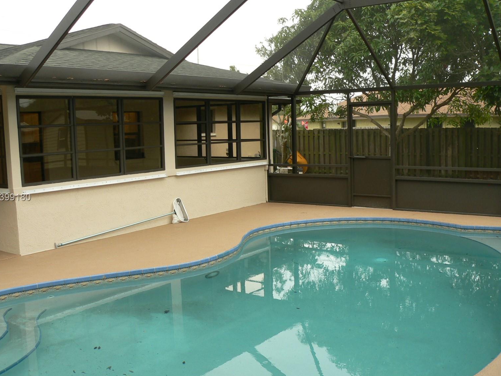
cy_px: 198
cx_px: 245
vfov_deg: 37.7
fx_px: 550
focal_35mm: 38
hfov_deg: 49.0
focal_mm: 6
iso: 80
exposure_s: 1/100
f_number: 4
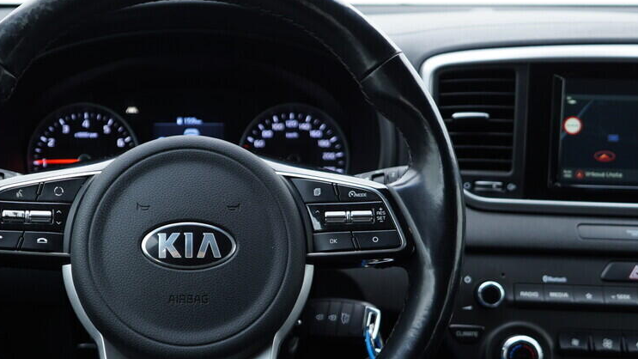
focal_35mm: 52
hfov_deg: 39.5
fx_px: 880
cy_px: 220
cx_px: 224
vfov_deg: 23.0
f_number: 2.8
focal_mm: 24
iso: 200
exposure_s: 1/40
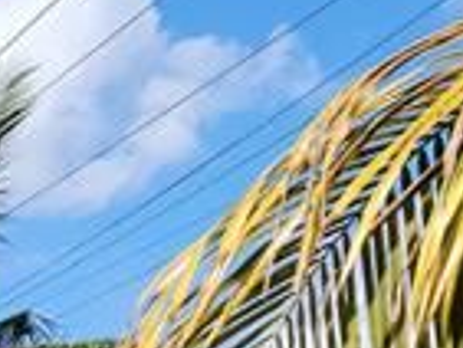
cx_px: -831
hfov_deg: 10.9
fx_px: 1821
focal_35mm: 136
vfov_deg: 10.0
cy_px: 729
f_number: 1.8
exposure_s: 1/864
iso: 16
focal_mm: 6.7
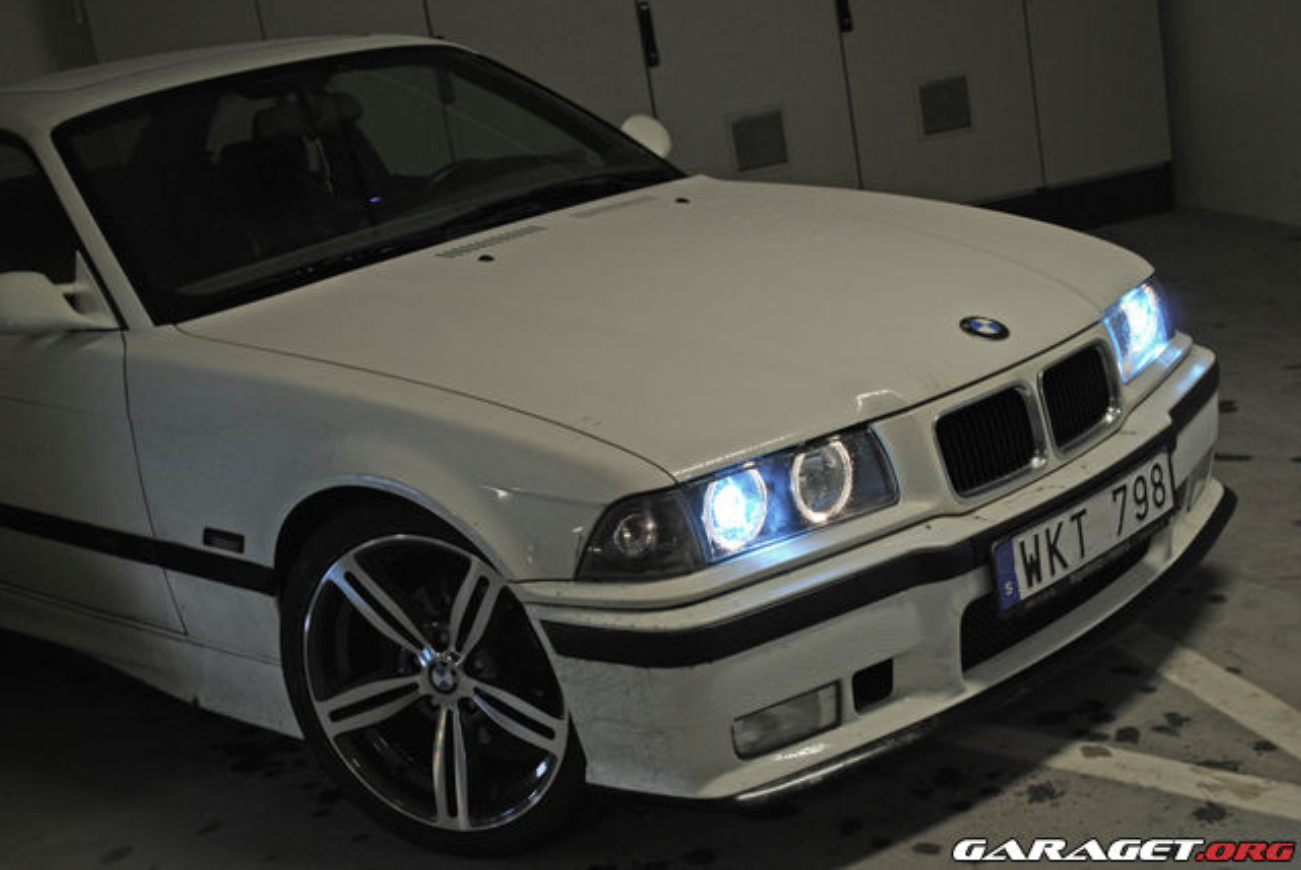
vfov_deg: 26.5
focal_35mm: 51
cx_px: 650
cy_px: 435
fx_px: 1845
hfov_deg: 38.8
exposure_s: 1/15
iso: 200
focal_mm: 34
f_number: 5
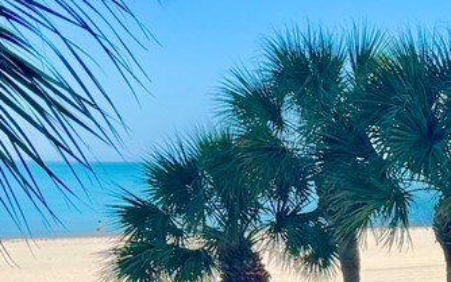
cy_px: 322
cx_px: 568
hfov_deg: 16.3
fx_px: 1500
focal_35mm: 122
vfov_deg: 10.6
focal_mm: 6.76
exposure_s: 1/5348
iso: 80
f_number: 1.78
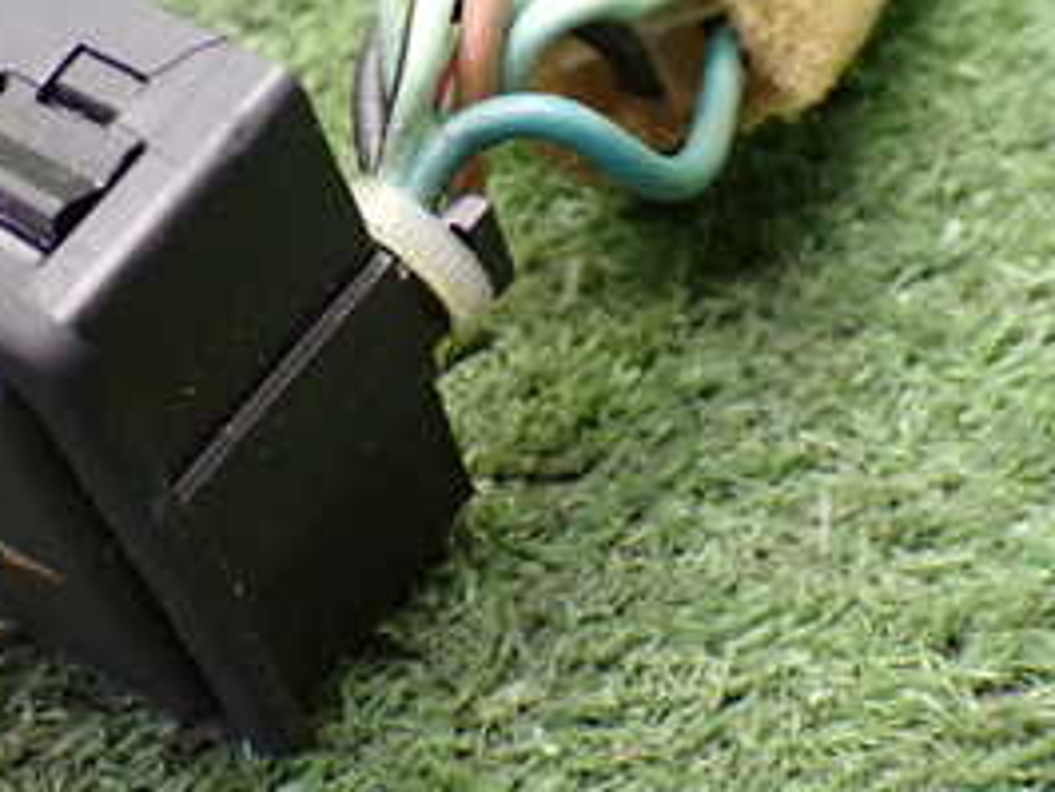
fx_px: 2622
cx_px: 370
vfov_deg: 17.0
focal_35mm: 86
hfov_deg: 22.7
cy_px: 127
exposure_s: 1/40
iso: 800
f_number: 2.7
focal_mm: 6.83
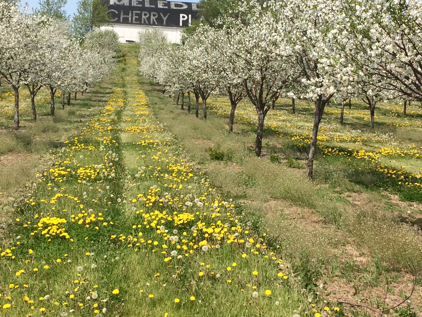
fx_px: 805
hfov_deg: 29.4
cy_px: 85
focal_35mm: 66
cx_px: 201
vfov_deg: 22.1
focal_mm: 4.15
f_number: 2.2
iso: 32
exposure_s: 1/2415
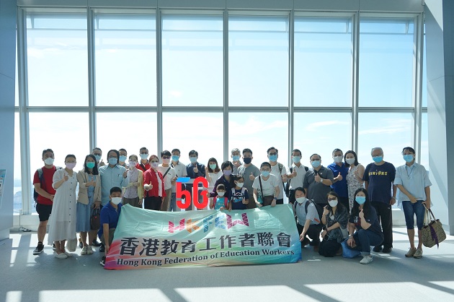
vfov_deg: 46.3
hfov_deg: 65.6
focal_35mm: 28
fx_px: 353
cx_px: 227
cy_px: 151
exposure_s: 1/400
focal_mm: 28
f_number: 10
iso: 2000
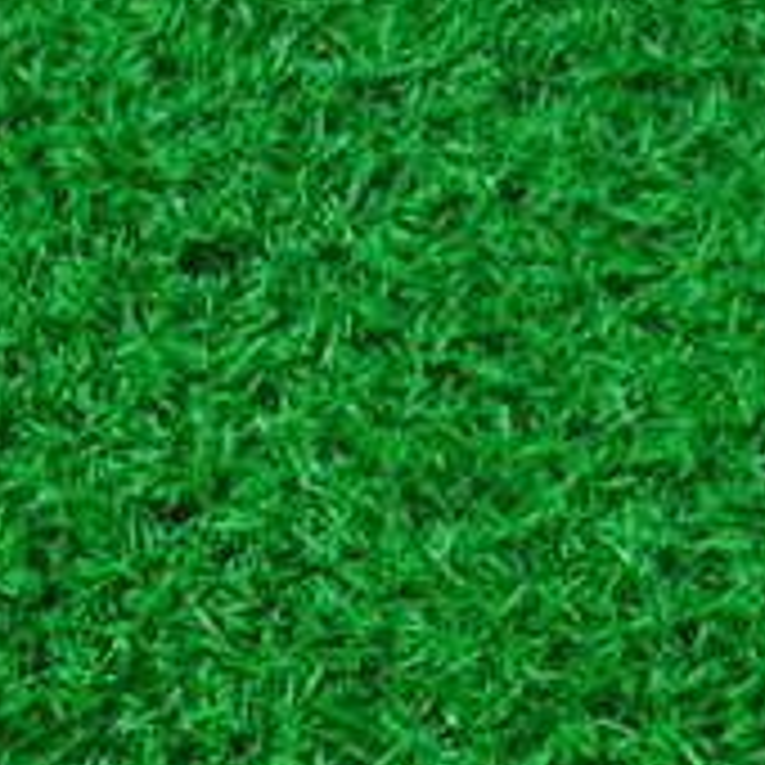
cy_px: 909
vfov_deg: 13.8
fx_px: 3075
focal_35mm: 123
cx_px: -243
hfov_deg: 13.6
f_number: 3.6
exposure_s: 1/30
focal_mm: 6.42
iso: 400
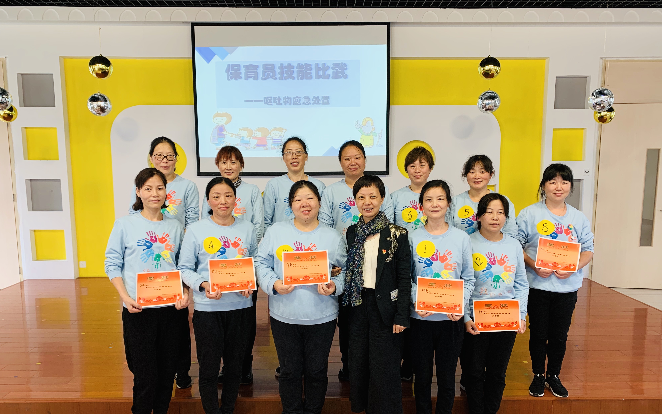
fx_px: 505
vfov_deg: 44.4
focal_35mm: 28
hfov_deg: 66.5
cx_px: 329
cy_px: 239
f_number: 1.8
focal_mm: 4.25
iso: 50
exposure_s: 1/50
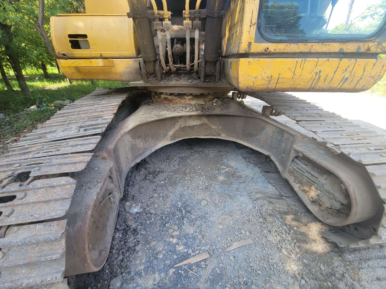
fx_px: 145
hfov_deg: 106.2
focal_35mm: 13
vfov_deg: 89.9
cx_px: 193
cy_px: 144
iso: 50
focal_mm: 2.2
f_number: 2.2
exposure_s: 1/167
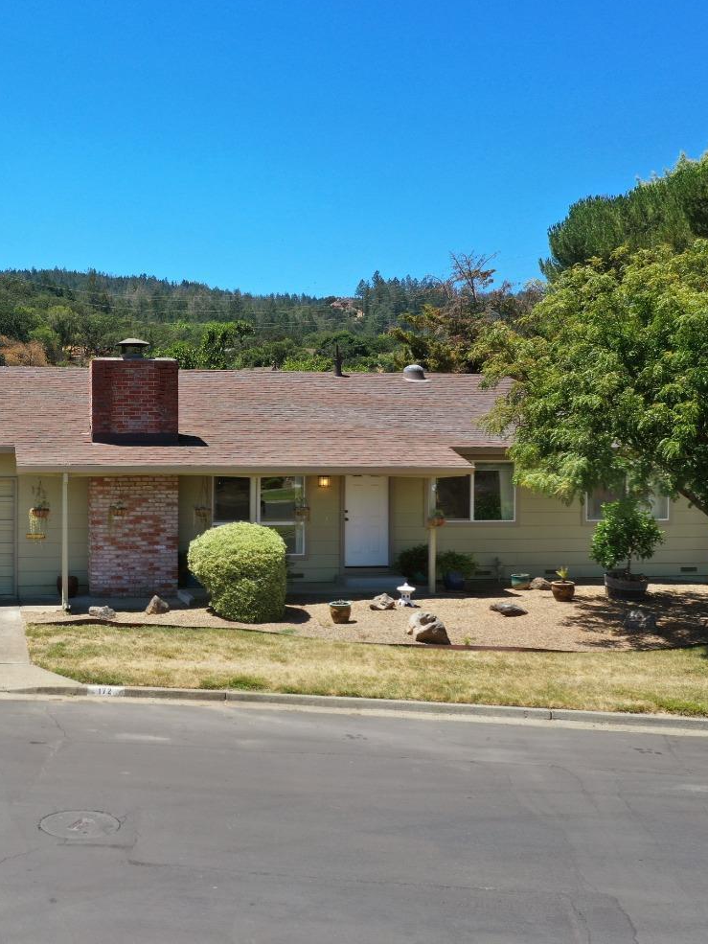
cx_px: 131
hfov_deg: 34.0
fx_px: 1118
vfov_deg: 45.8
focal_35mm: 41
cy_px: 472
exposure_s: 1/400
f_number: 5
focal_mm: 10.26
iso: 100
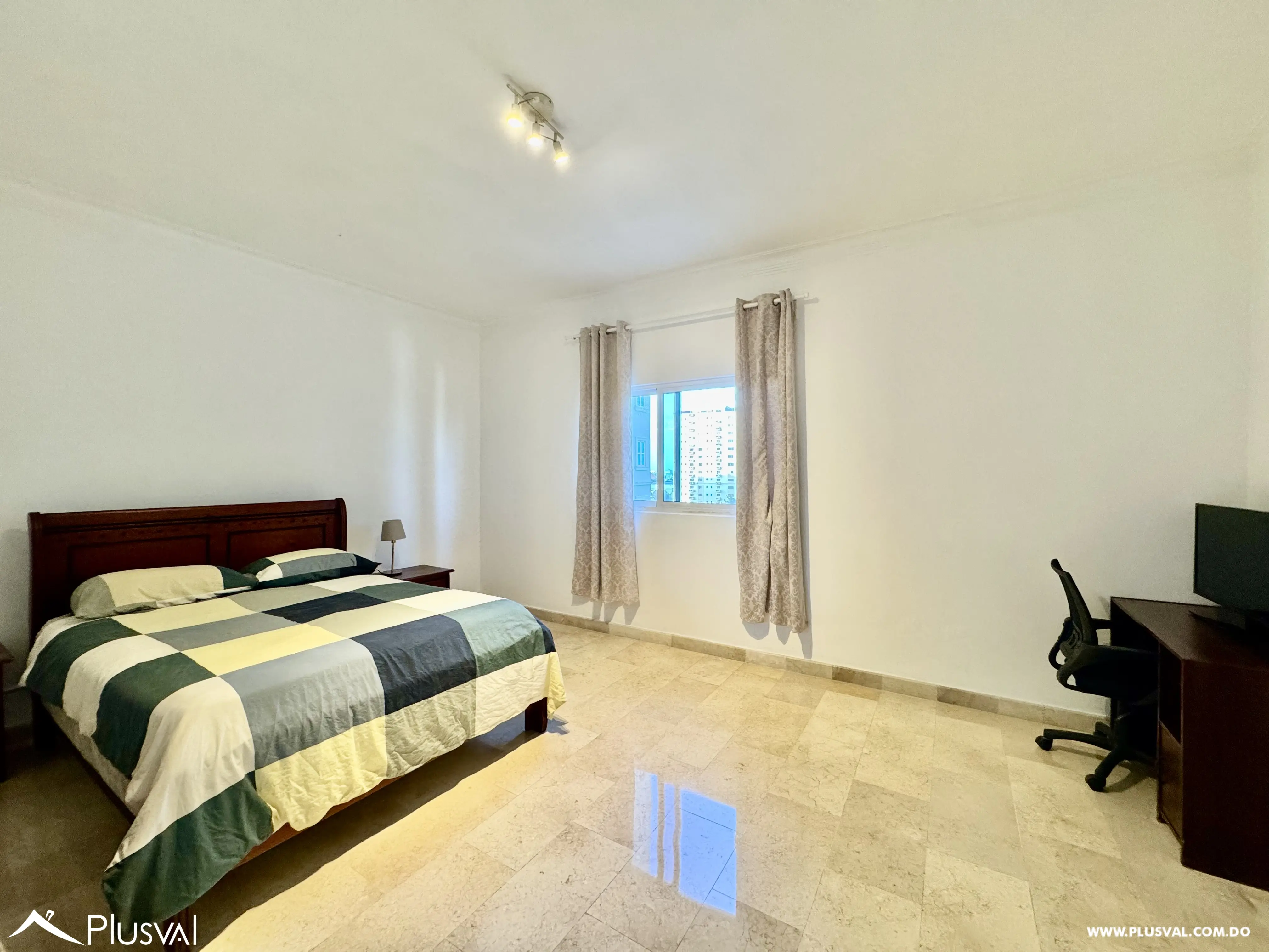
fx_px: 513
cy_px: 476
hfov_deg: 102.1
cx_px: 634
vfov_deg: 85.7
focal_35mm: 14
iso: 250
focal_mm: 2.22
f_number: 2.2
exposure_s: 1/60
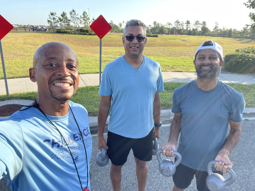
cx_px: 128
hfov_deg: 73.9
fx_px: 169
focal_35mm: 23
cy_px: 96
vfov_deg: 58.9
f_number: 2.2
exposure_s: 1/158
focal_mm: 2.71
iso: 25
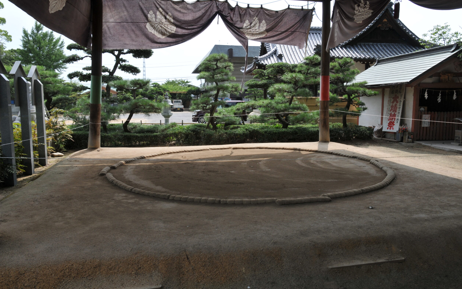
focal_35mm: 25
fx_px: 315
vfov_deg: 49.3
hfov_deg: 72.5
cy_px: 138
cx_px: 230
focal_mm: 16
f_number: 9
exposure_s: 1/320
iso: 200
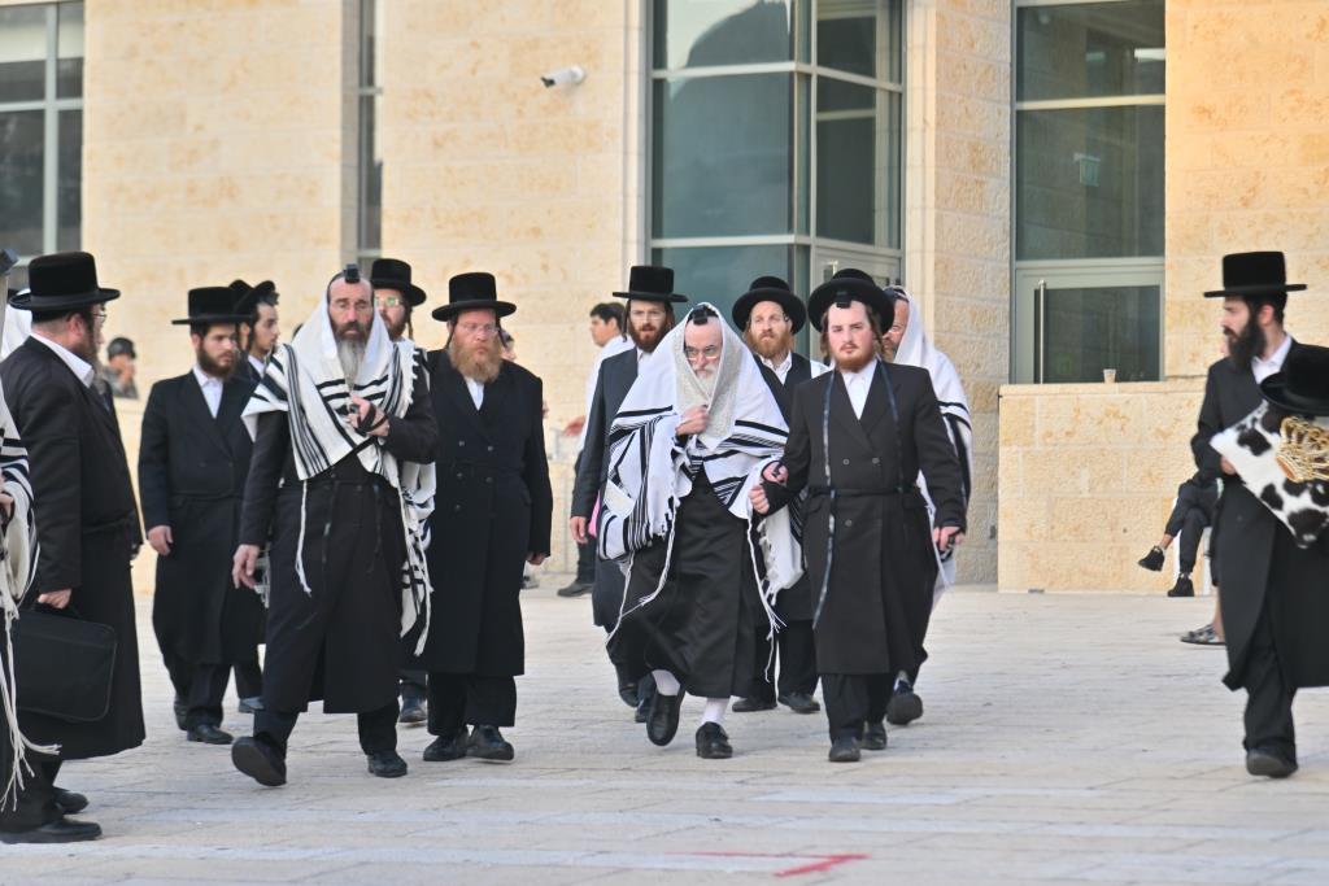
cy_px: 443
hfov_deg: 18.3
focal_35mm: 112
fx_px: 4135
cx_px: 664
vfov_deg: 12.2
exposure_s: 1/250
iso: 100
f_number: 4
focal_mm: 112
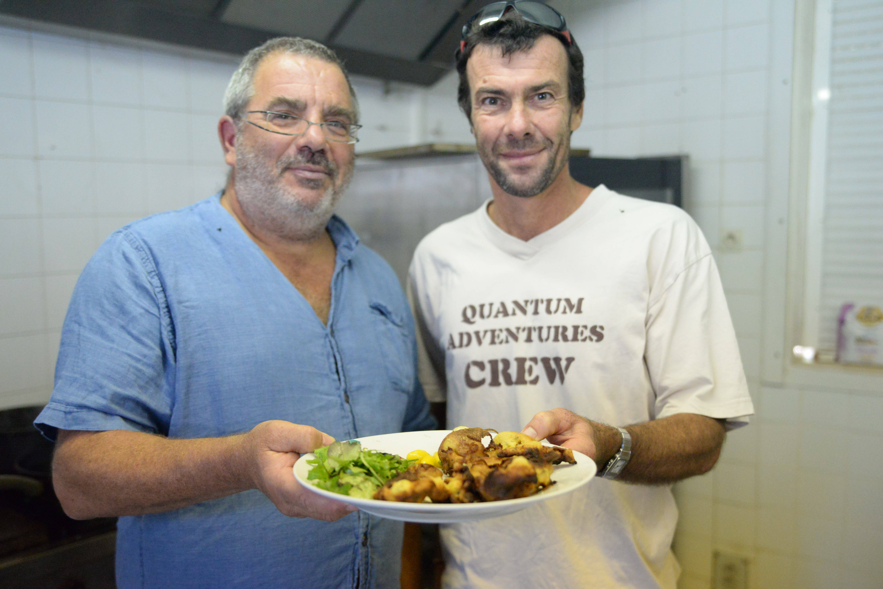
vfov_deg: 35.1
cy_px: 294
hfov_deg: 50.7
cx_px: 442
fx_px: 932
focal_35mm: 38
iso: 6400
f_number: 3.2
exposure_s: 1/500
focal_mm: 38
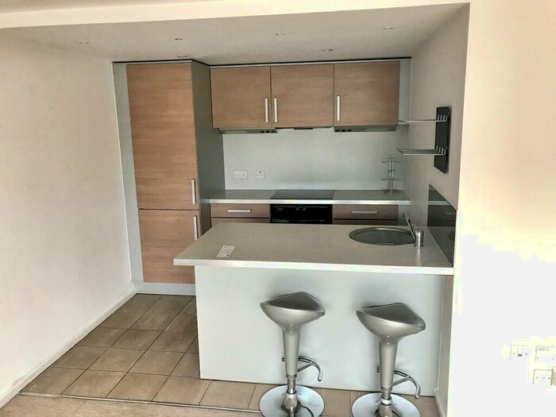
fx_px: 450
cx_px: 278
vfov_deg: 49.7
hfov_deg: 63.4
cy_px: 208
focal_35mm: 28
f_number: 1.8
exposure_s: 1/25
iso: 40
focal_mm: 3.99
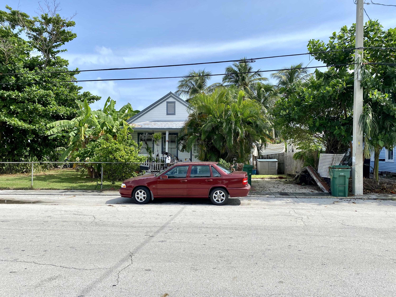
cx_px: 198
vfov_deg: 53.1
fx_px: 297
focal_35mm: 26
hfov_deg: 67.3
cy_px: 148
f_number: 1.8
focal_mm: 4.25
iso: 32
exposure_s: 1/3610
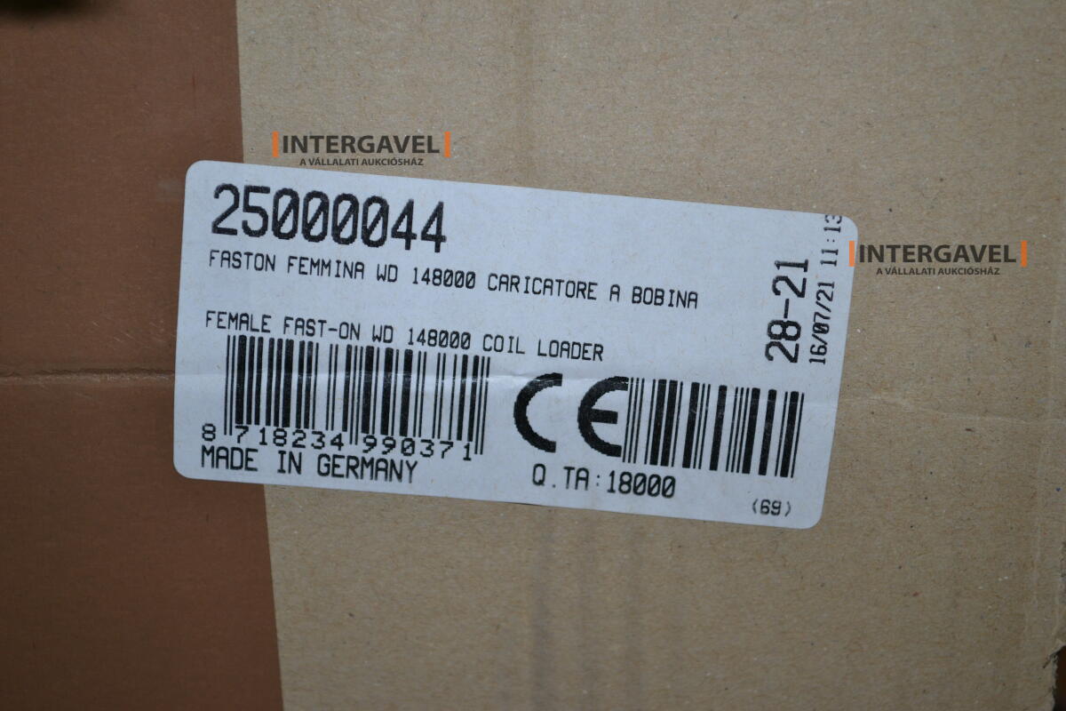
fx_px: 2043
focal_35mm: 69
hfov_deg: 29.2
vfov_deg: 19.7
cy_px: 356
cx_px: 533
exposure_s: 1/60
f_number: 5.3
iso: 320
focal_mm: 46
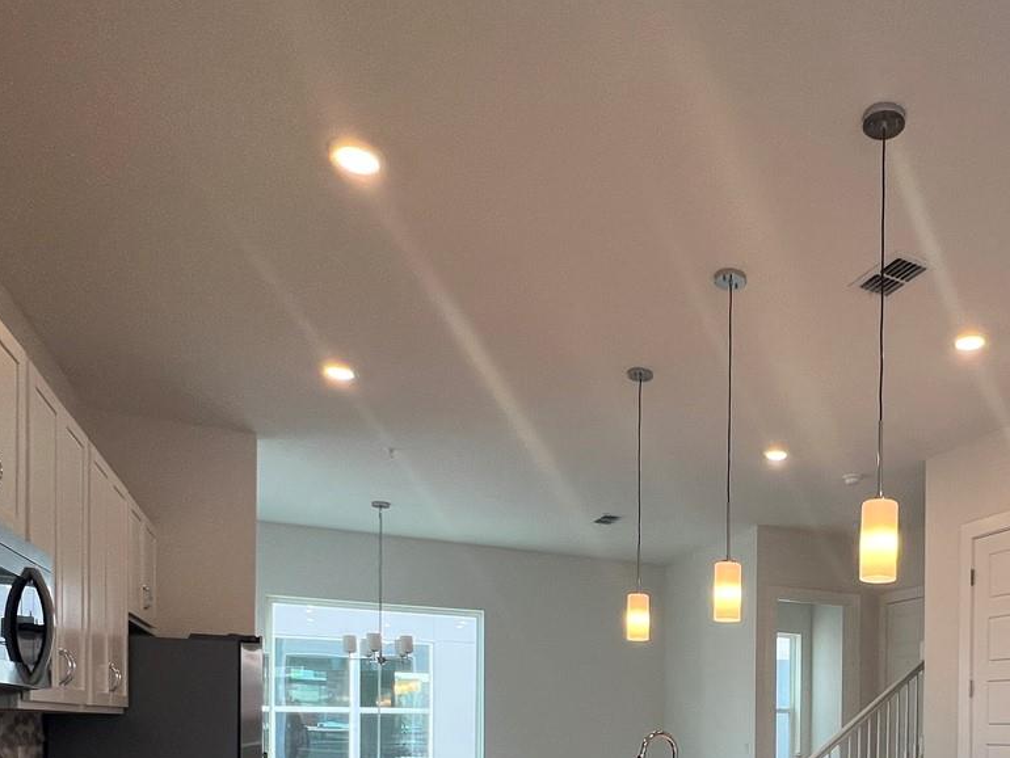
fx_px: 788
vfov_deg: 44.4
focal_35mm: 27
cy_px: 744
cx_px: 769
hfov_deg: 61.3
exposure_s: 1/120
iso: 64
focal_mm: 1.57
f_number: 1.8
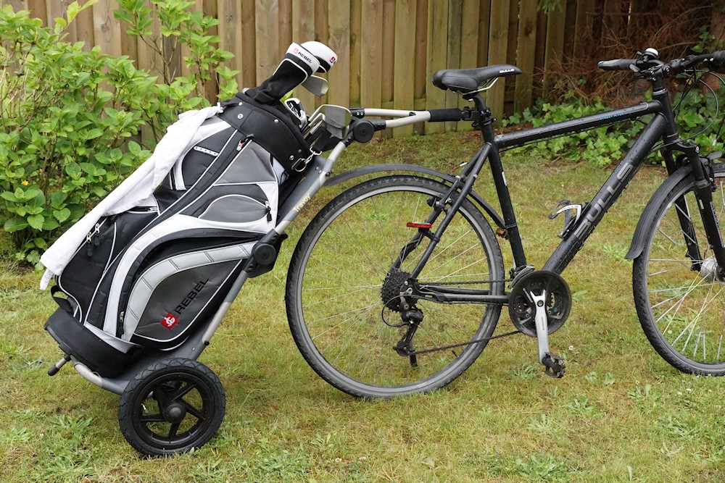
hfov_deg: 33.4
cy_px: 242
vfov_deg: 22.6
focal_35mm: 60
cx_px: 362
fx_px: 1208
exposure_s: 1/1000
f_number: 8
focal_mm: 40
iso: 3200
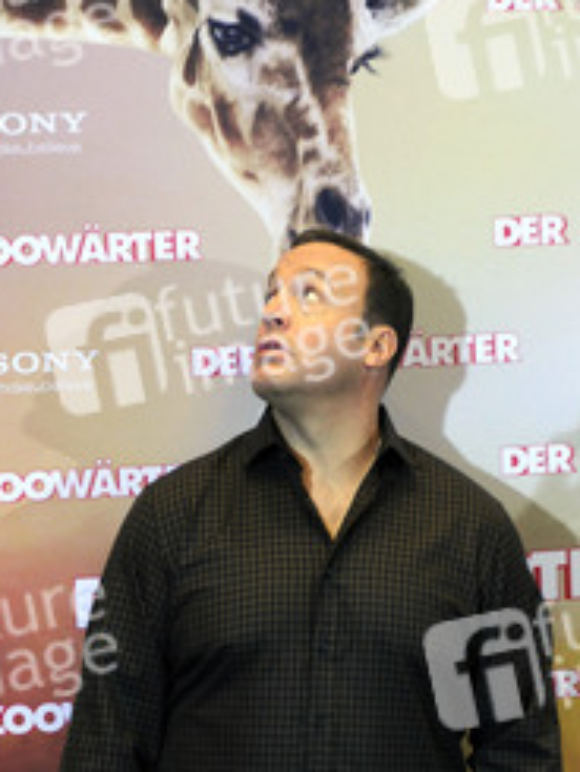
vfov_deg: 14.0
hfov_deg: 10.5
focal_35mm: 141
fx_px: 3147
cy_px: 498
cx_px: 299
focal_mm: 90
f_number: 5
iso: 4000
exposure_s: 1/100
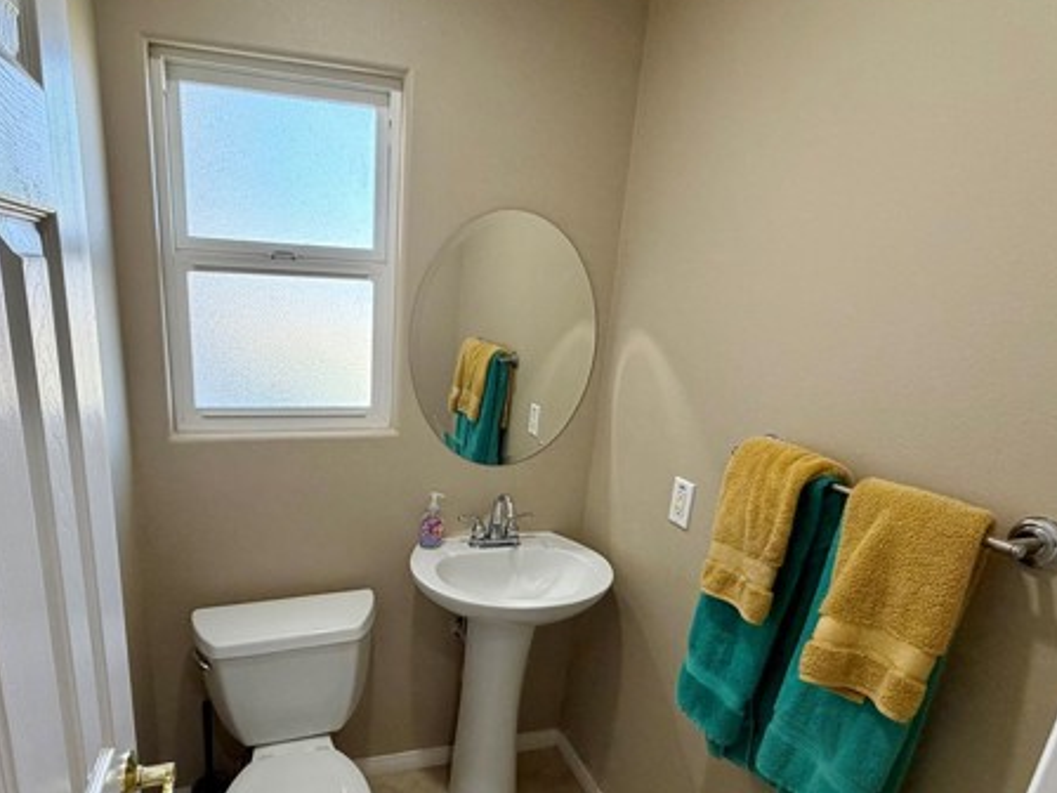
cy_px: 456
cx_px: 441
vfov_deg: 65.6
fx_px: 611
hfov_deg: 81.1
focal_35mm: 20
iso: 200
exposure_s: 1/120
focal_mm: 2.22
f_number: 2.2
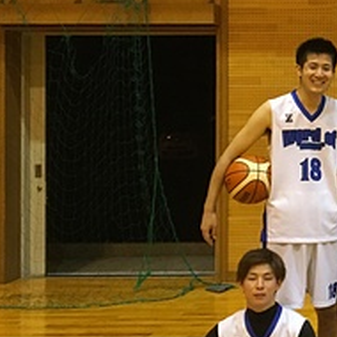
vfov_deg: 21.2
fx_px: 892
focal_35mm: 81
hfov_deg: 18.8
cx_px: 509
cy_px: 83
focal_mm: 4.15
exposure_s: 1/30
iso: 160
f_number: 2.2
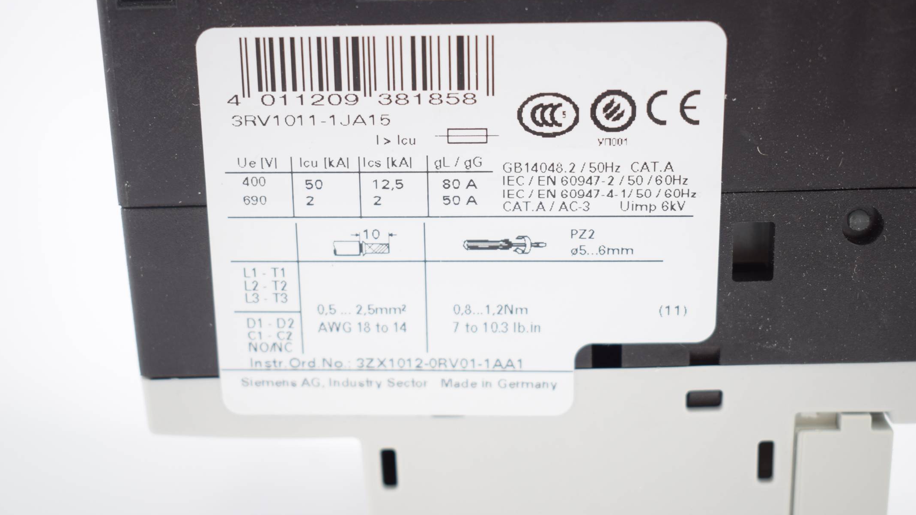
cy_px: 209
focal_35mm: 54
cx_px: 456
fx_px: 1312
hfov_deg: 38.5
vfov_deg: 22.2
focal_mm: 34
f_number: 4.5
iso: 250
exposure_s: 1/60
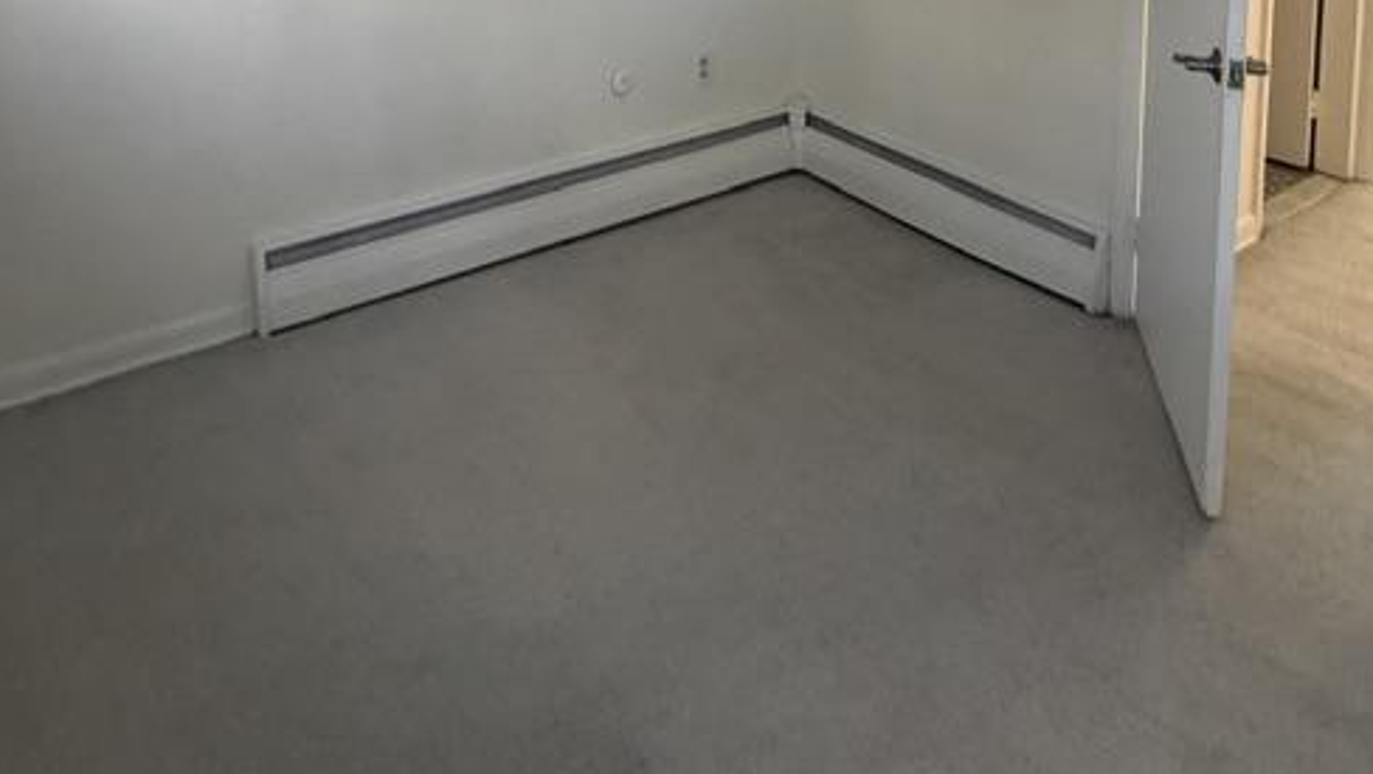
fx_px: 1166
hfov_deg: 61.0
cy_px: -211
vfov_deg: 29.9
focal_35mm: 32
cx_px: 712
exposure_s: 1/61
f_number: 2.2
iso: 320
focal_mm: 2.22
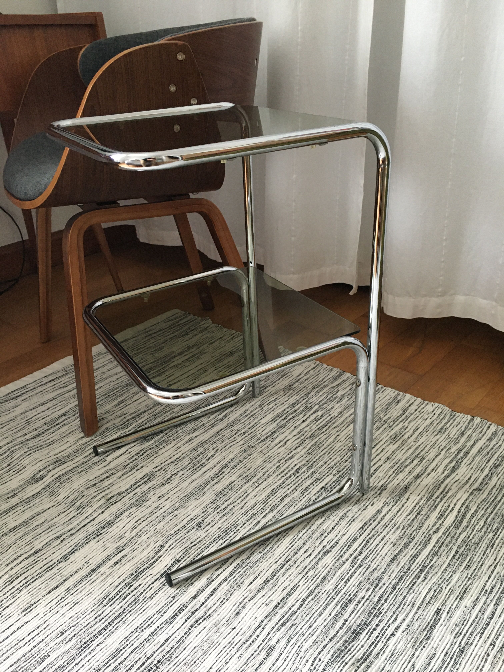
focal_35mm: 29
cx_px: 252
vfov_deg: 61.7
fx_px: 563
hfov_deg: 48.2
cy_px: 336
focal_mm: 4.15
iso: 200
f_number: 2.2
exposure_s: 1/20
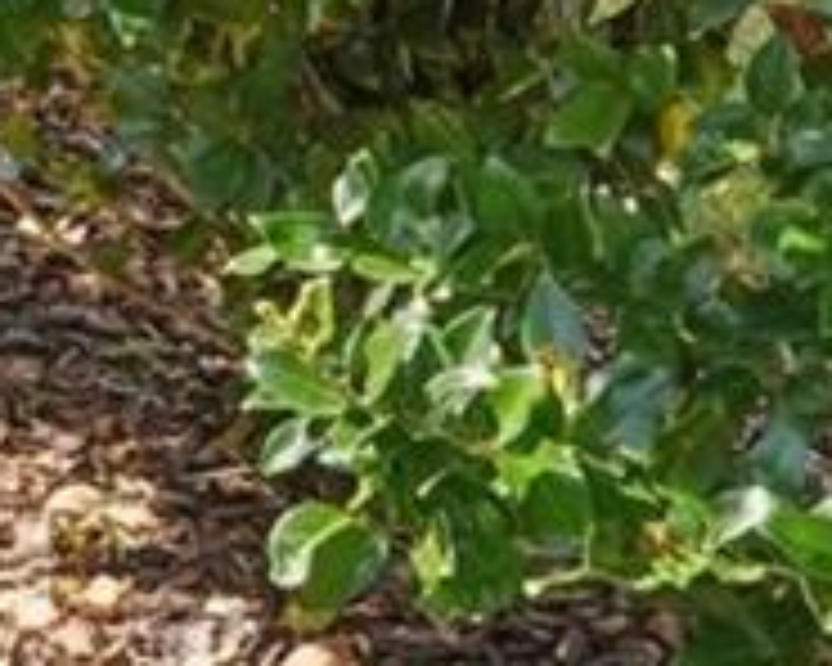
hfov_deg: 9.0
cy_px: -896
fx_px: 4802
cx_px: -1102
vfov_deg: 7.4
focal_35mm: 195
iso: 250
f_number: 18
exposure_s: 1/30
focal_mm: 24
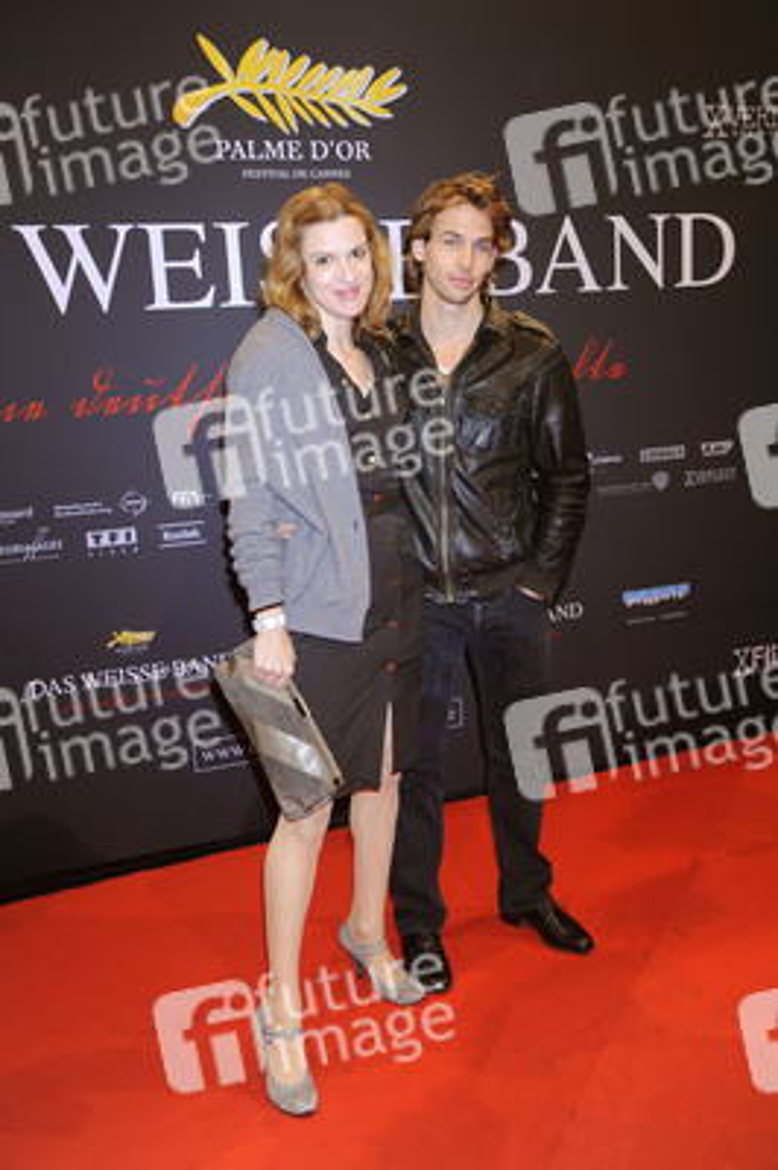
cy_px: 585
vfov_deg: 50.7
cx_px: 389
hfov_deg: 35.0
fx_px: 1234
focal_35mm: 38
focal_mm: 38
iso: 640
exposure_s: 1/160
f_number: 5.6
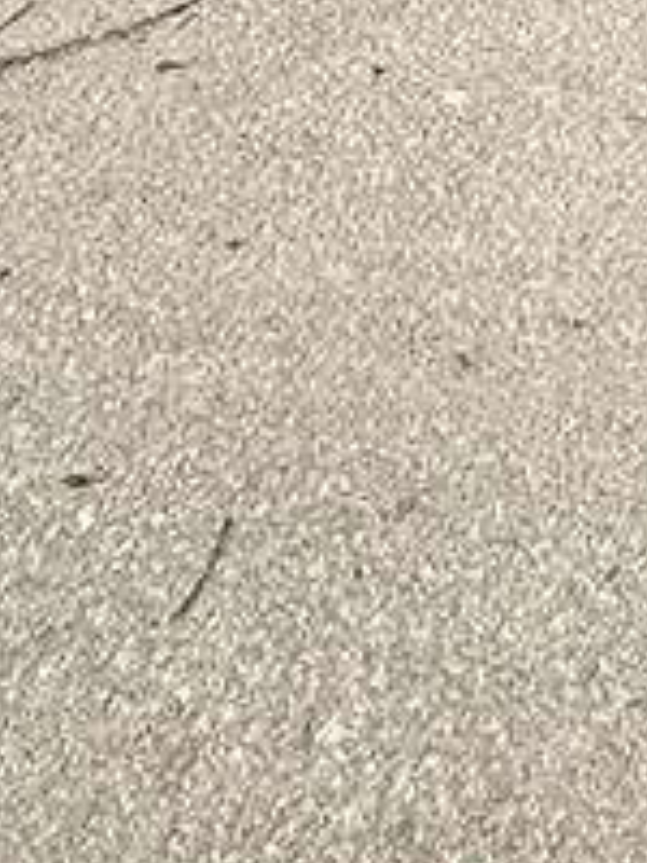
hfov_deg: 15.0
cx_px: 1203
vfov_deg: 17.3
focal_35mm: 84
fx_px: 2093
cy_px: -837
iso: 50
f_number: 2.2
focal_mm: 2.22
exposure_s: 1/631
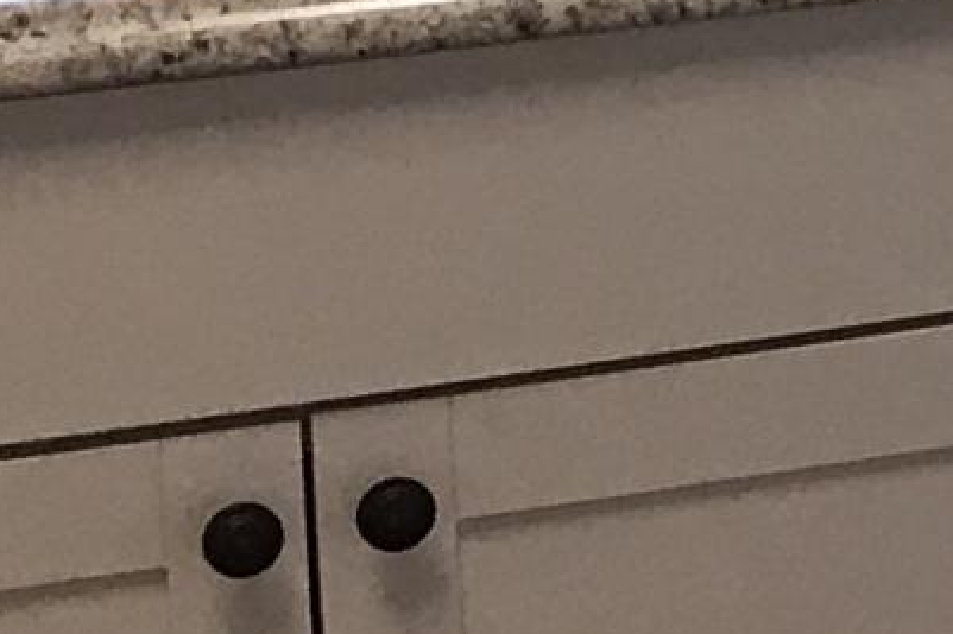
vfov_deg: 6.2
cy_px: -461
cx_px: 2298
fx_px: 5768
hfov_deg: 8.6
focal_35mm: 218
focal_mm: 3.99
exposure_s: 1/40
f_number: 1.8
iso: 25
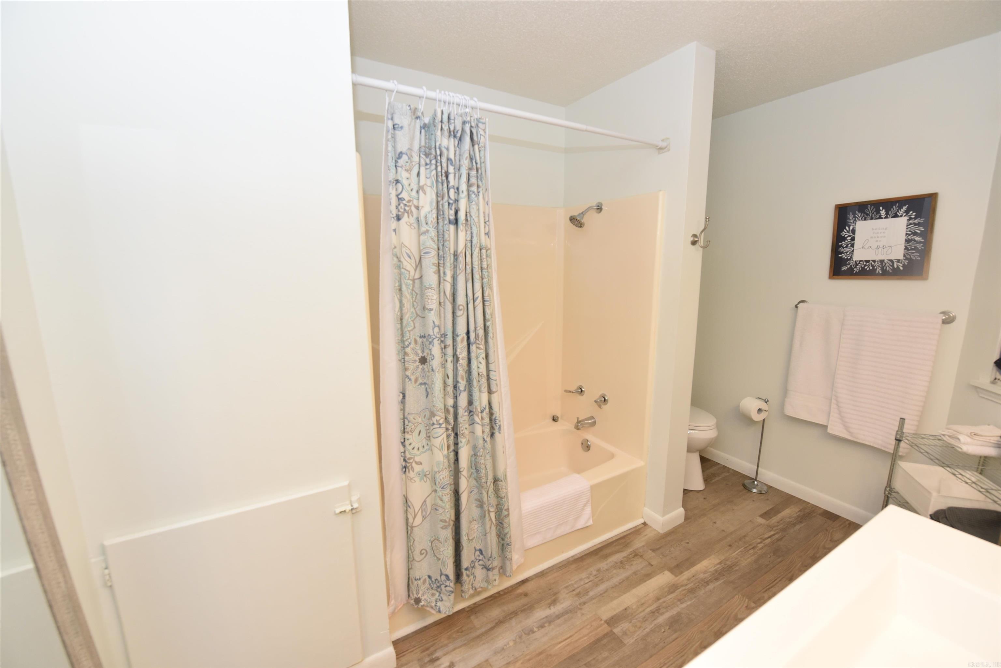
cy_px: 334
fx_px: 389
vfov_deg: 81.2
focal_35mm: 14
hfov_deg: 104.2
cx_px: 500
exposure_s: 1/100
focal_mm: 14
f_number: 5
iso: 800
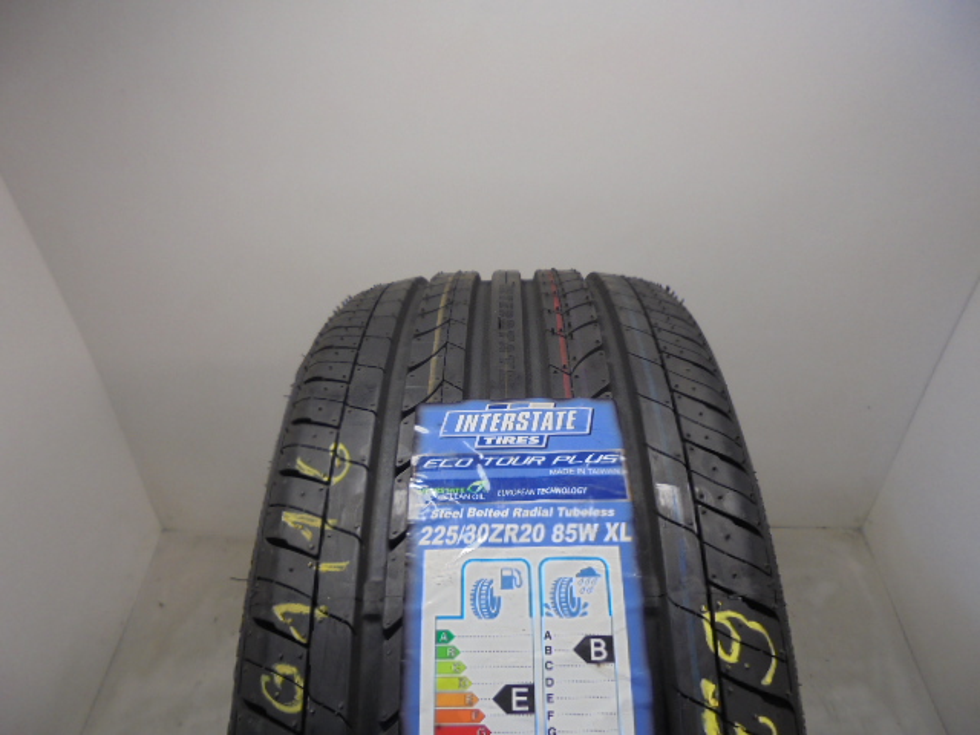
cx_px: 490
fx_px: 736
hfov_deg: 67.3
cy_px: 368
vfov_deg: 53.1
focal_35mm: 26
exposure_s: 1/40
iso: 100
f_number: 3.5
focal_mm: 4.6
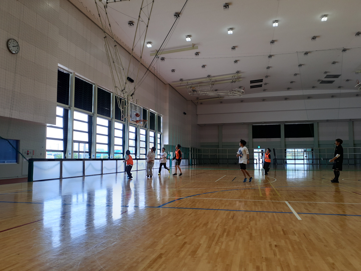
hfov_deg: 65.3
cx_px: 180
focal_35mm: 27
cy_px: 136
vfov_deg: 51.4
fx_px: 282
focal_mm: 3.6
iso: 40
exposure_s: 1/113
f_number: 1.9
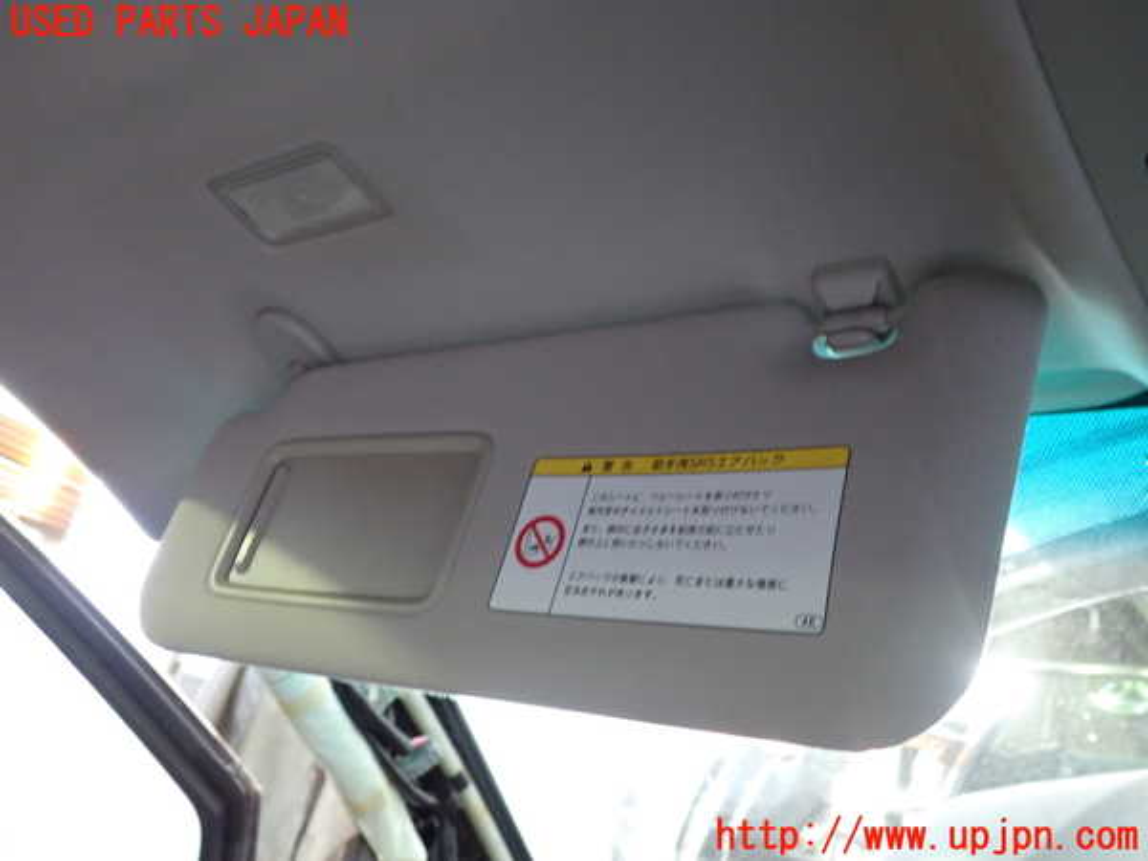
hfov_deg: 60.0
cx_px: 574
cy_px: 430
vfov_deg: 46.8
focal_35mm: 30
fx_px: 995
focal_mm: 5.4
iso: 640
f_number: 2.3
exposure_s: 1/30
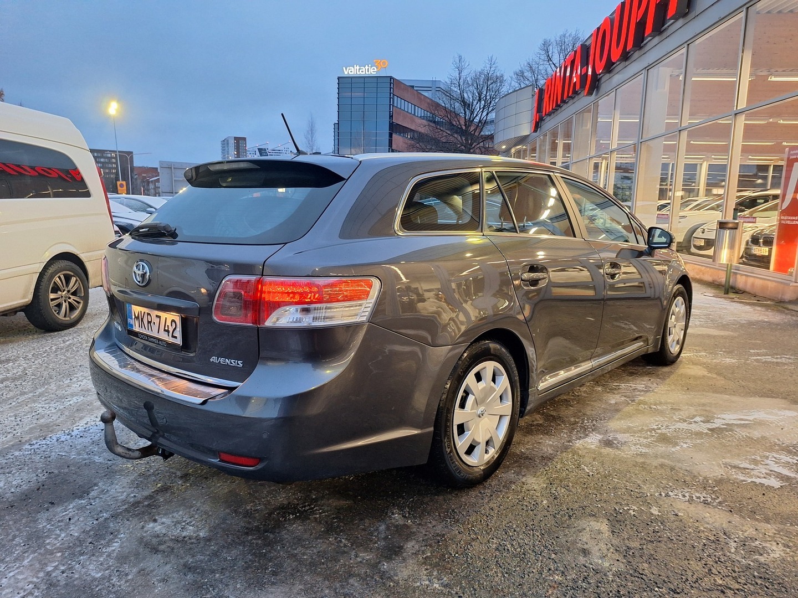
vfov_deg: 58.9
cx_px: 399
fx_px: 530
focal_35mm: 23
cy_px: 299
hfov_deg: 73.9
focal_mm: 5.54
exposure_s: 1/33
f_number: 1.8
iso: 200
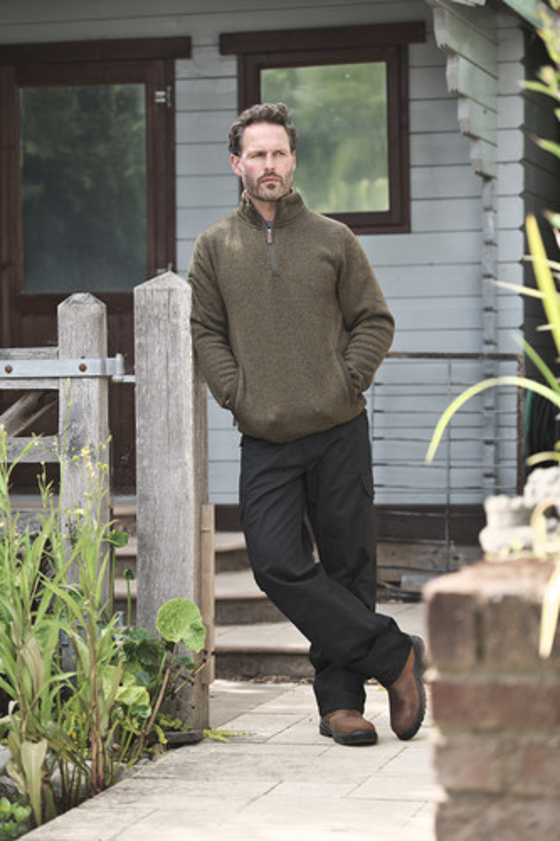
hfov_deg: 13.0
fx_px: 2452
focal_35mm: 105
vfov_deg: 19.5
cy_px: 420
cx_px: 280
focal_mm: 105
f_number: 3.2
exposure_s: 1/320
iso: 125
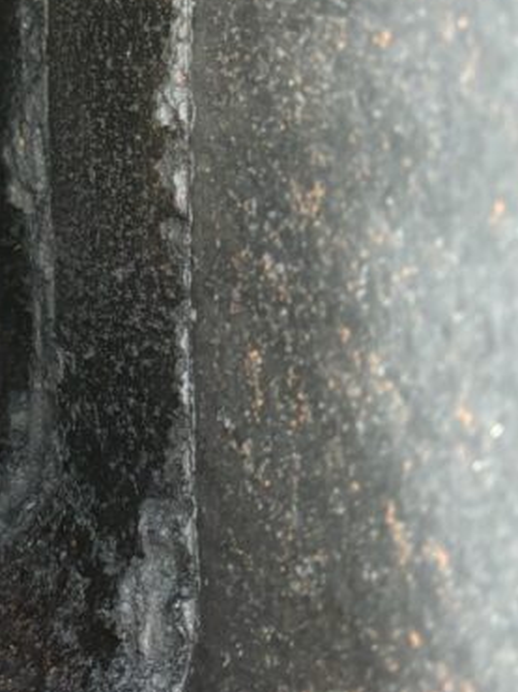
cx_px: -108
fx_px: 1438
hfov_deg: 19.2
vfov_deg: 25.9
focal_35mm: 72
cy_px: 32
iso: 125
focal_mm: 5.96
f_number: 1.6
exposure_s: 1/77
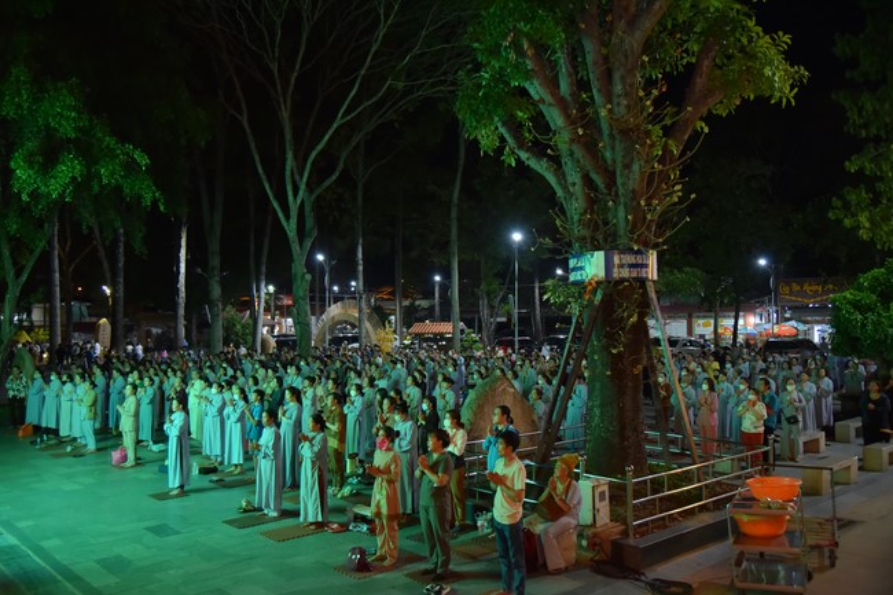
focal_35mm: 31
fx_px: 769
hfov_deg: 60.3
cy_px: 298
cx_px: 446
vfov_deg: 42.3
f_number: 4
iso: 1600
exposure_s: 1/80
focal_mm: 31
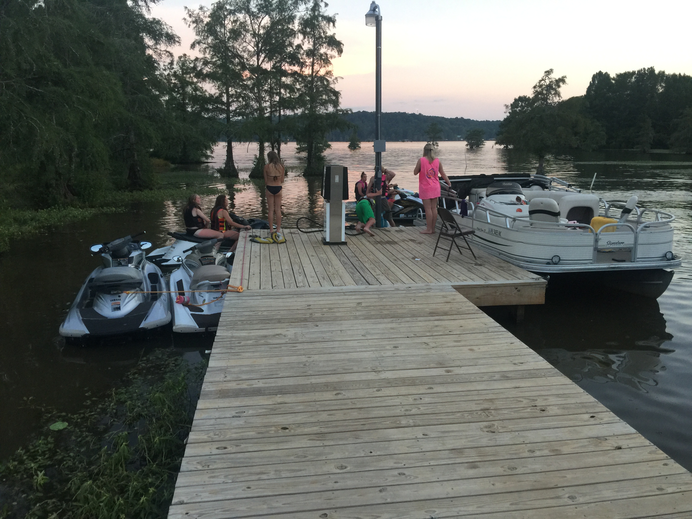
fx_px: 580
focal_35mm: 29
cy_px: 260
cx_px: 346
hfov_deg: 61.7
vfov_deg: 48.2
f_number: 2.2
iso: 50
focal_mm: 4.15
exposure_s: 1/30
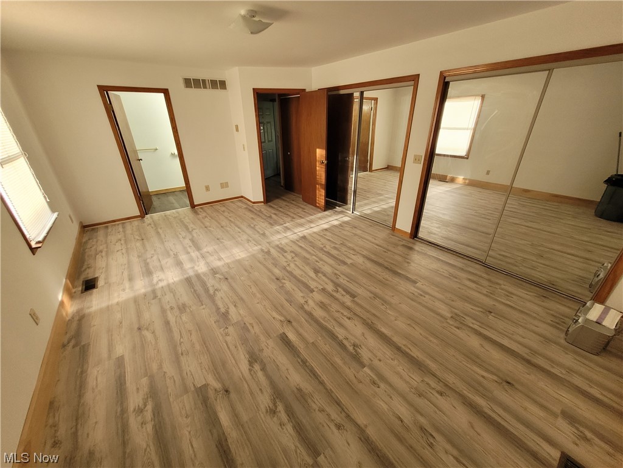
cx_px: 312
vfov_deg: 89.9
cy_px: 234
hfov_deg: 106.2
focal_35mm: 13
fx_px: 234
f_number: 2.2
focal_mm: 1.74
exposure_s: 1/60
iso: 200
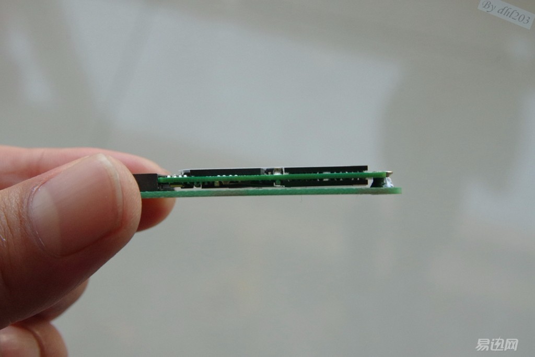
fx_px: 1561
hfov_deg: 19.5
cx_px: 268
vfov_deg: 13.0
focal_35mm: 105
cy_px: 178
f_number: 13
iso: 1600
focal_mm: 70
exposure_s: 1/40
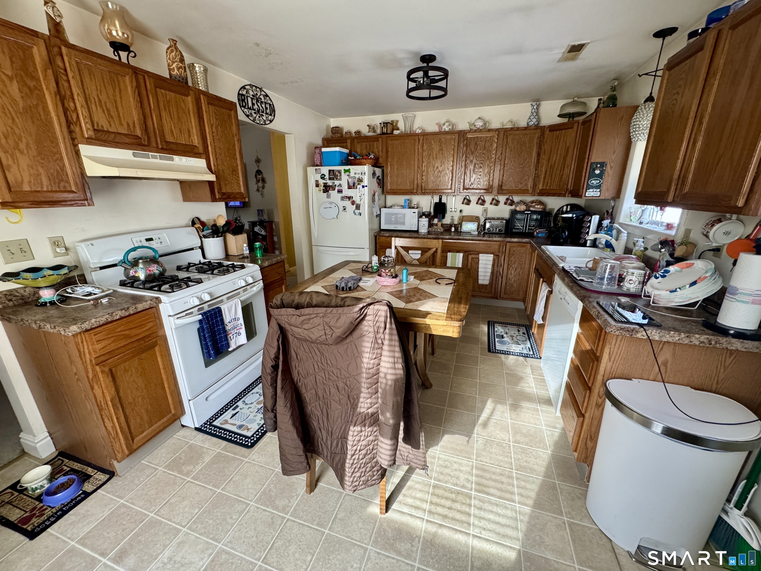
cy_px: 286
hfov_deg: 102.1
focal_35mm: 14
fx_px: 308
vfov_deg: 85.7
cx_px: 380
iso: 320
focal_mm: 2.22
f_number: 2.2
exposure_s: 1/97
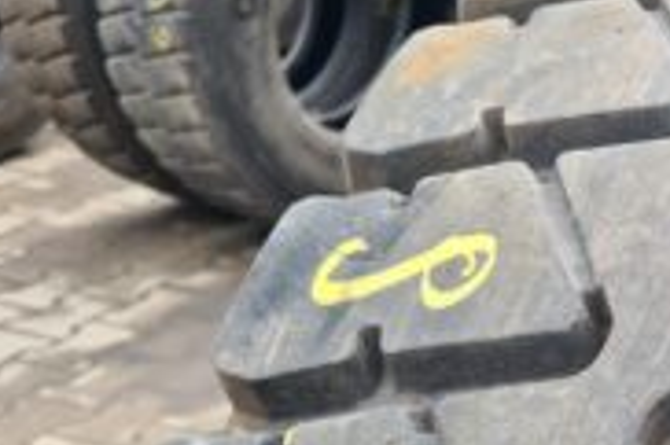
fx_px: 1190
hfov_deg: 28.9
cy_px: 340
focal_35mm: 64
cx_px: 707
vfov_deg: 21.0
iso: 50
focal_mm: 5.4
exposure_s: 1/305
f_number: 1.8
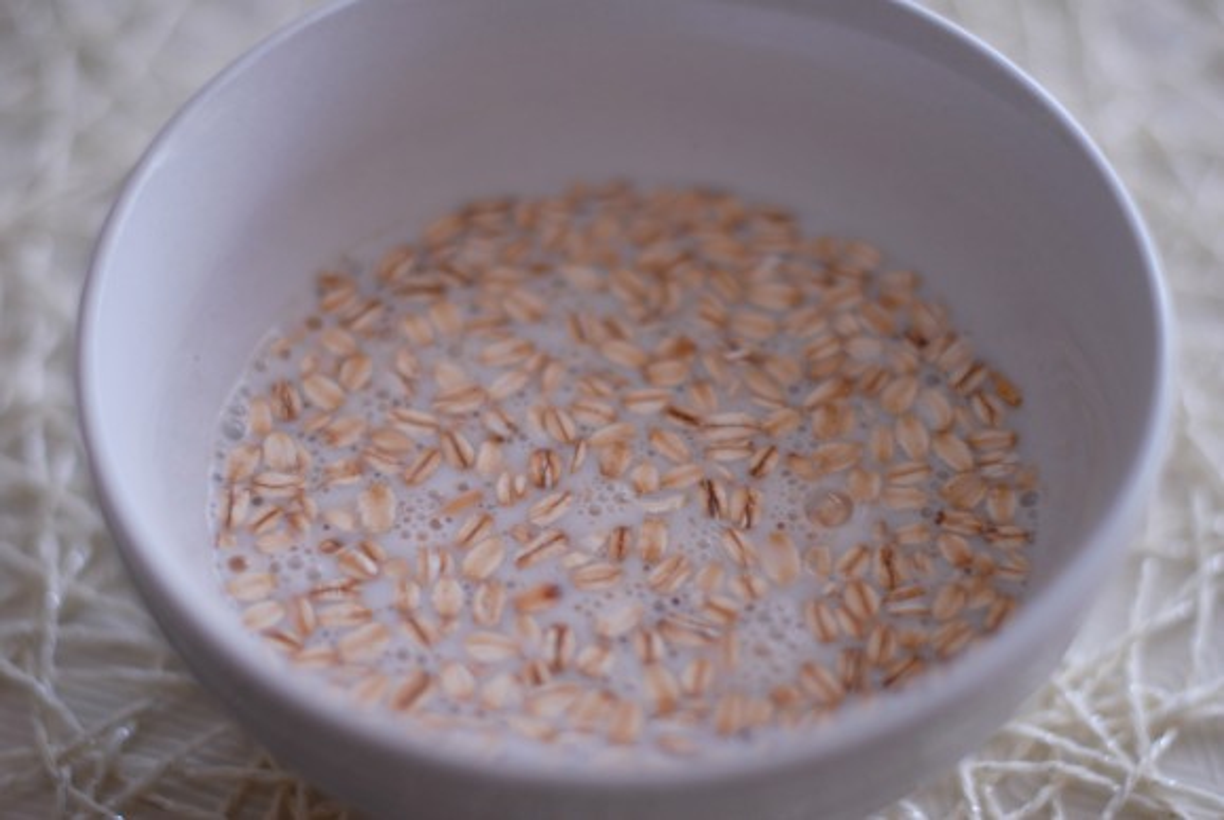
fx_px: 2554
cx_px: 612
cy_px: 410
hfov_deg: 27.0
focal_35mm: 75
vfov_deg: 18.2
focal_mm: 50
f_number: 1.4
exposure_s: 1/125
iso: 125
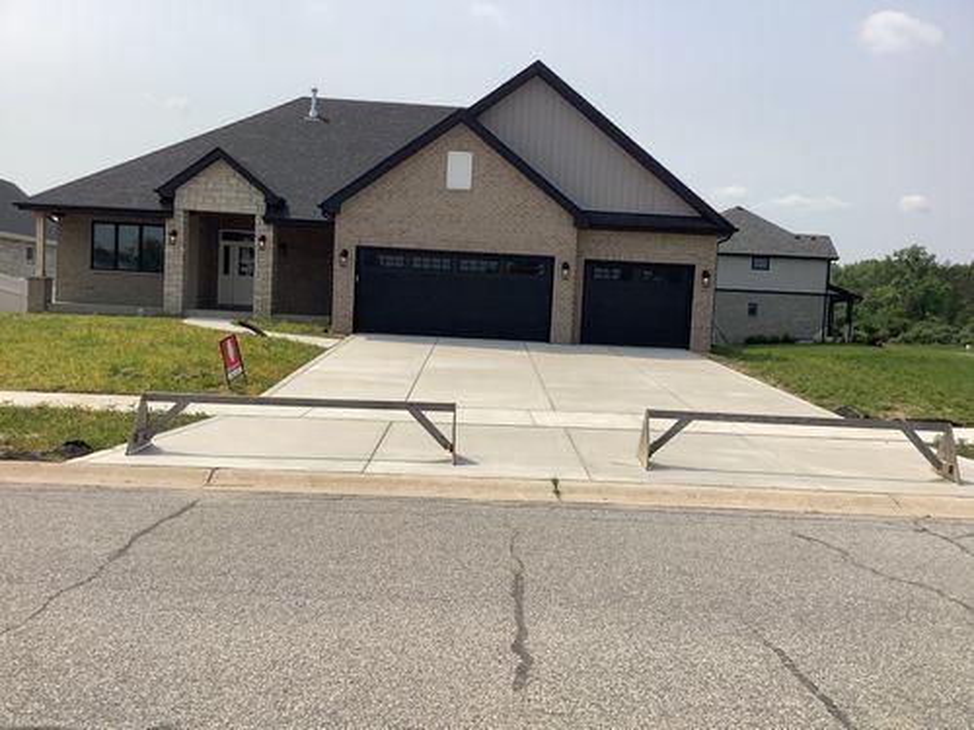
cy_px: 365
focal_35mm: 31
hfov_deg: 58.4
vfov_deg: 45.4
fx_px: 872
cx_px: 487
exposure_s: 1/2551
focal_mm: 3.3
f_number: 2.4
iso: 25
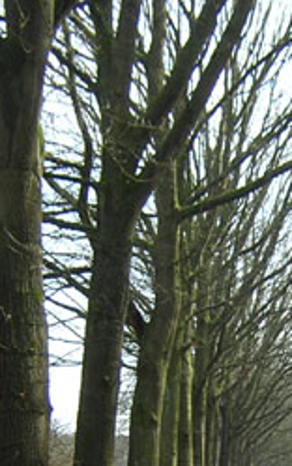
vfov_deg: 22.2
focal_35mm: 92
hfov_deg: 14.2
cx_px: 223
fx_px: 1169
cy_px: 386
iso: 100
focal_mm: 4.7
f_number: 2.6
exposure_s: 1/235
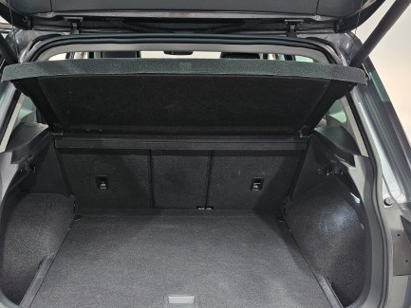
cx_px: 177
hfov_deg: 53.8
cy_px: 213
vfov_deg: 41.1
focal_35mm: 34
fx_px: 404
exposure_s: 1/142
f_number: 1.7
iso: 320
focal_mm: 6.3
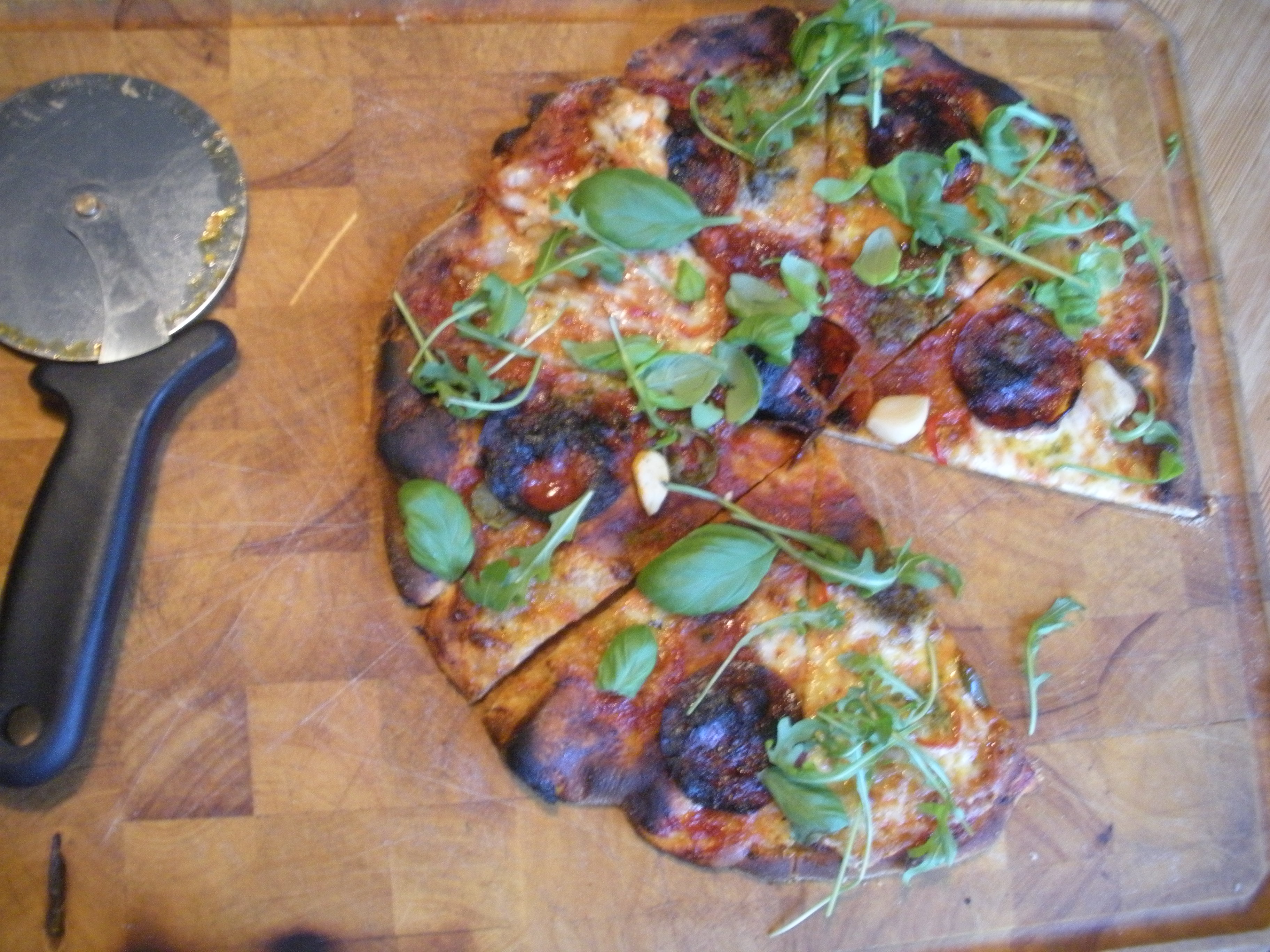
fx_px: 1321
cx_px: 635
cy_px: 476
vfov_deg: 39.7
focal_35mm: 36
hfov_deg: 51.4
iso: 400
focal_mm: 6.3
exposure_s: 1/11.1
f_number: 3.5
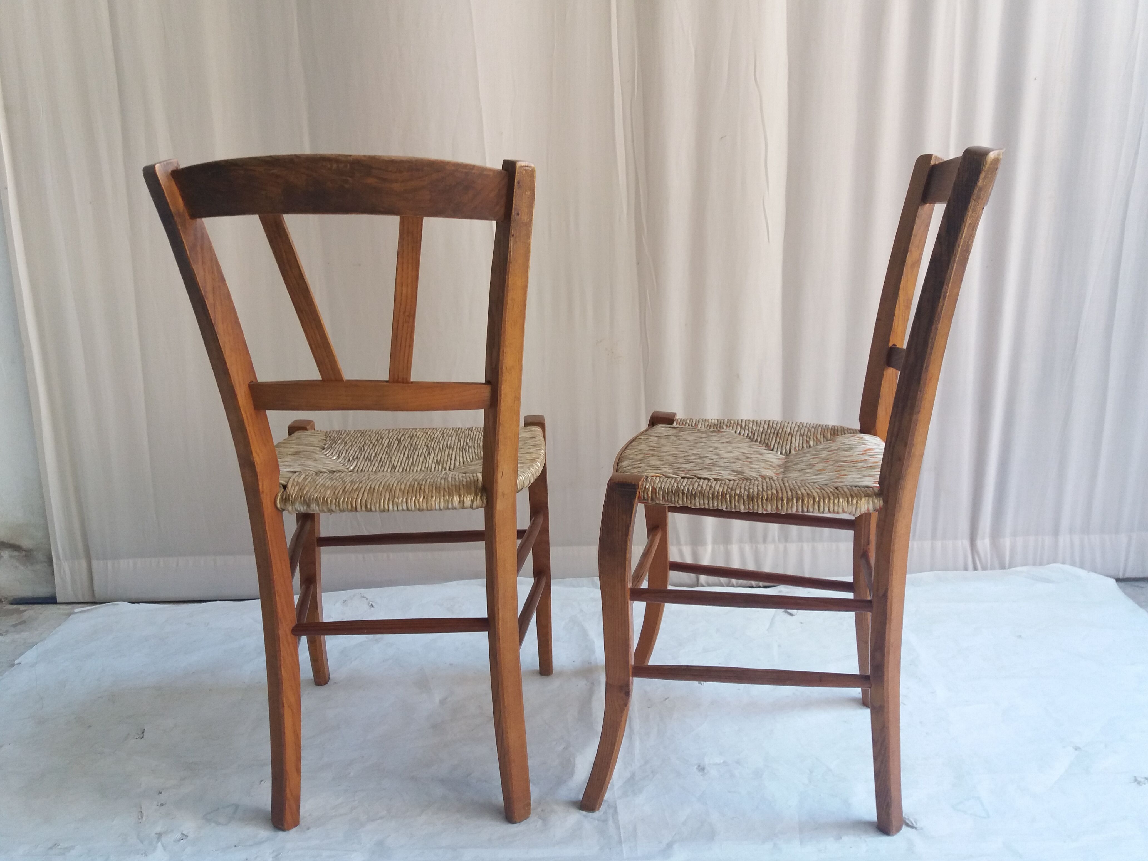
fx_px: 929
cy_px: 430
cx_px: 574
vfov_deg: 49.7
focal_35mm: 28
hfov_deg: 63.4
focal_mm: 3.7
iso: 100
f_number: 1.9
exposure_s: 1/100
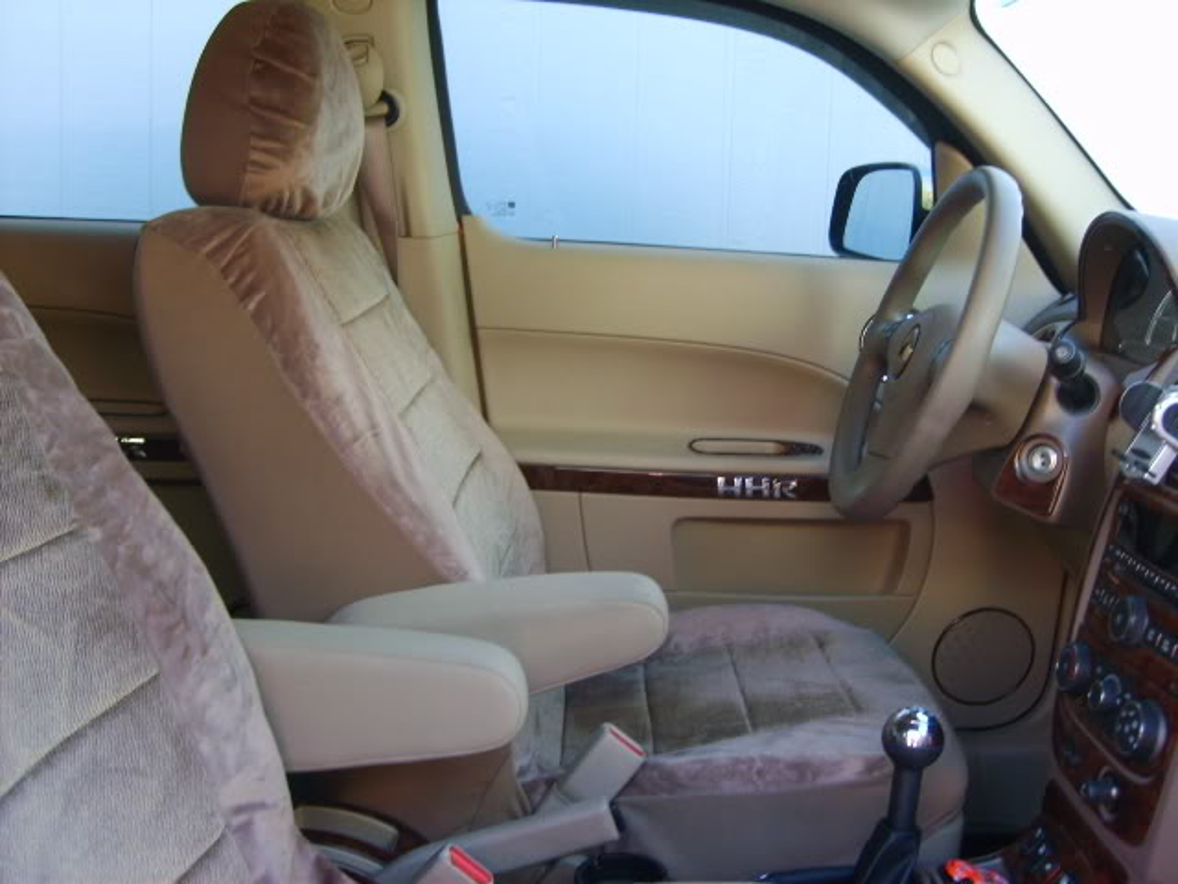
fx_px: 1191
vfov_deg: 40.7
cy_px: 442
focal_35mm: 35
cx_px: 589
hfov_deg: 52.6
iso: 104
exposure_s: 1/30
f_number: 2.8
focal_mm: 5.8
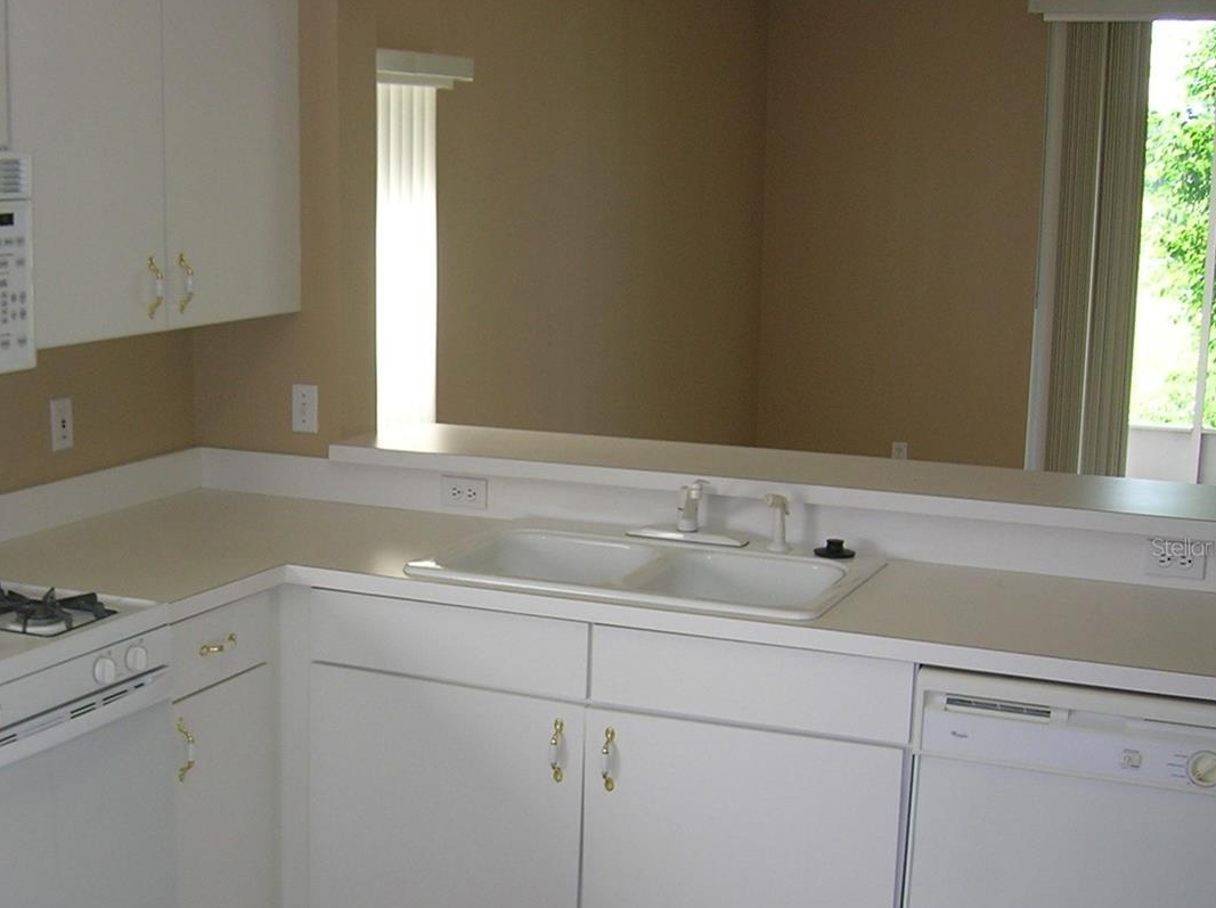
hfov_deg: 36.9
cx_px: 348
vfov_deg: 28.4
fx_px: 1789
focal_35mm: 51
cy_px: 547
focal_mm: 5.7
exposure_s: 1/30
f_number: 2.9
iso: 50
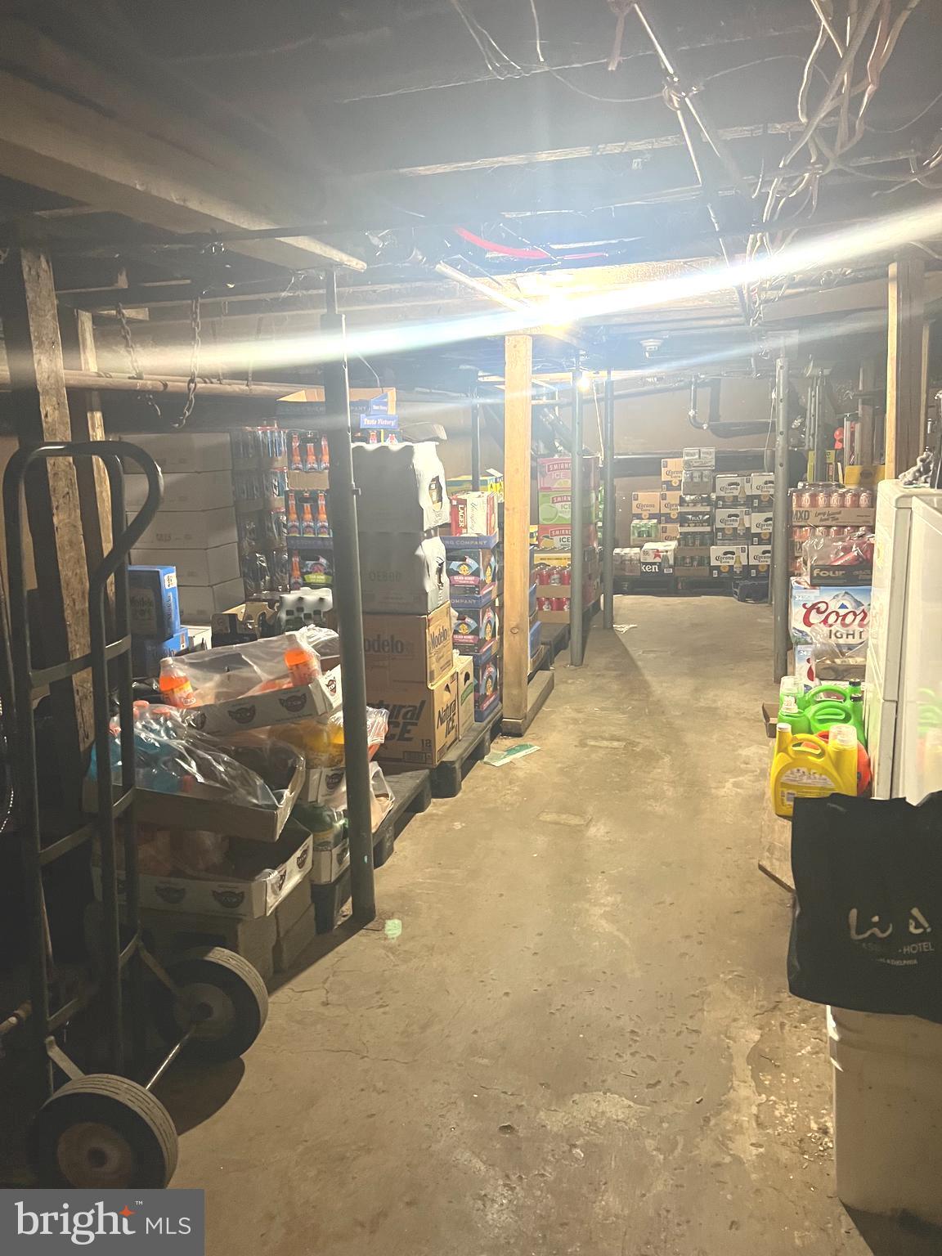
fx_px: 943
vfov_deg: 67.3
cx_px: 471
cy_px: 628
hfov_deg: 53.1
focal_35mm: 26
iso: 500
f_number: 1.5
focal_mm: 5.7
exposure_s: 1/40
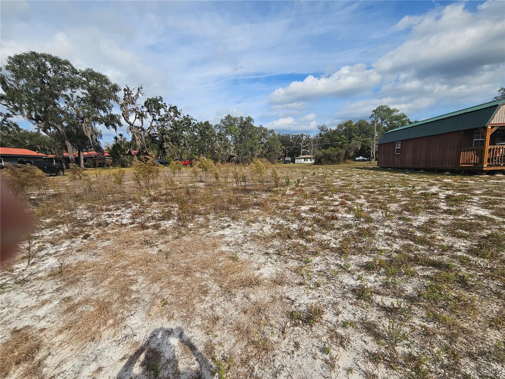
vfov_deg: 89.9
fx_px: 190
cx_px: 252
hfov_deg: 106.2
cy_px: 190
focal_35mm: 13
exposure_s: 1/3345
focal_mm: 2.2
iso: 50
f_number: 2.2
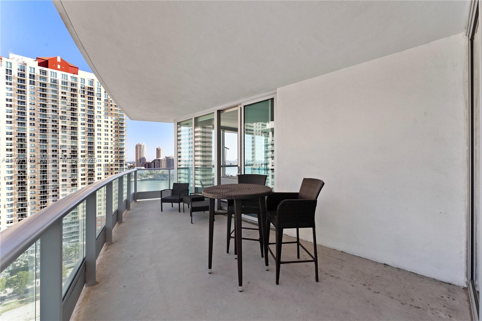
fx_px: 201
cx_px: 241
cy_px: 160
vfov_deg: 77.3
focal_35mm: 15
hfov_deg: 100.4
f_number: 10
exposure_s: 1/50
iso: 100
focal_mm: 15
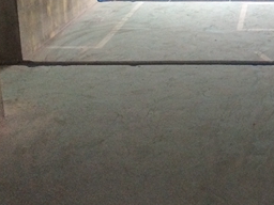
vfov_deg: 20.7
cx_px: 267
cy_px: -15
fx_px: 538
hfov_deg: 27.1
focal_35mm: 68
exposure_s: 1/30
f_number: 2.2
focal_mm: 4.15
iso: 250
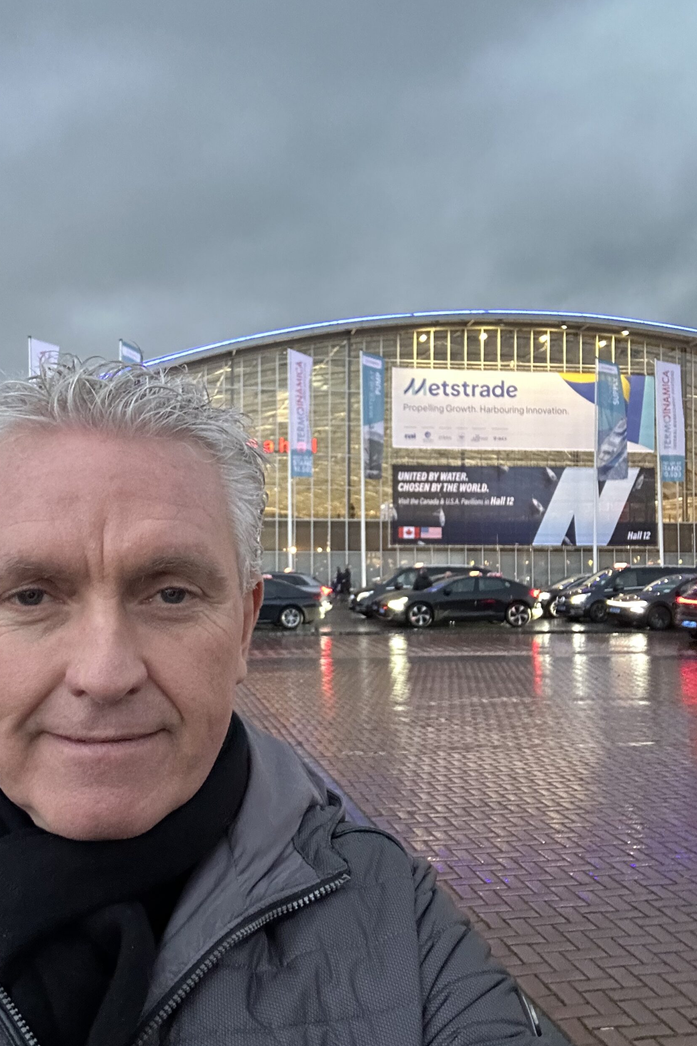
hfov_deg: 41.0
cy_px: 526
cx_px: 296
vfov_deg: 58.7
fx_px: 929
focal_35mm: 32
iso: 500
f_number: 1.9
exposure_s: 1/20
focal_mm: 2.69
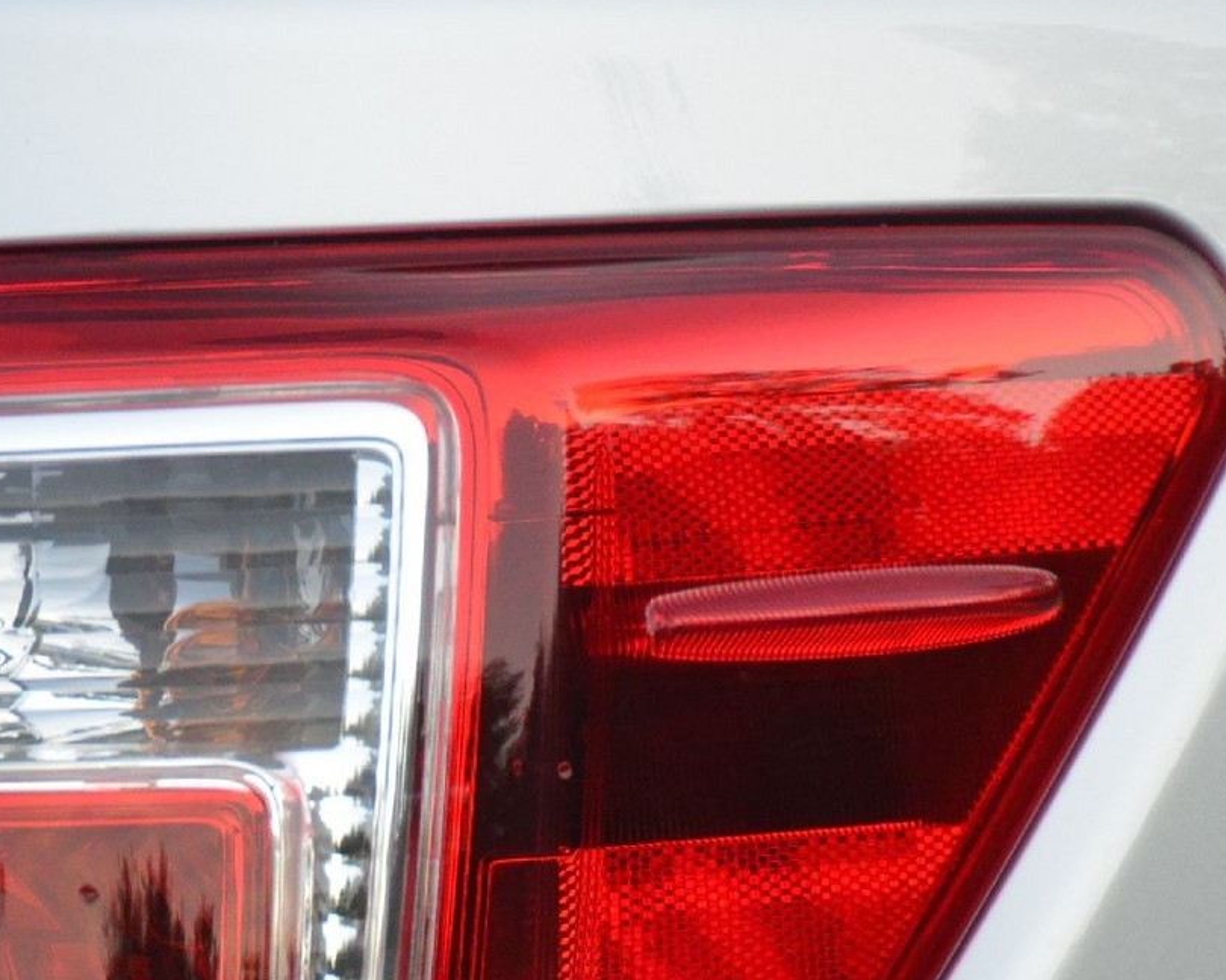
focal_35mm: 867
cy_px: 782
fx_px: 31459
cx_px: -182
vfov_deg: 1.8
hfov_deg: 2.2
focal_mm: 200
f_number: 5.6
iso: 1250
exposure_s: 1/500
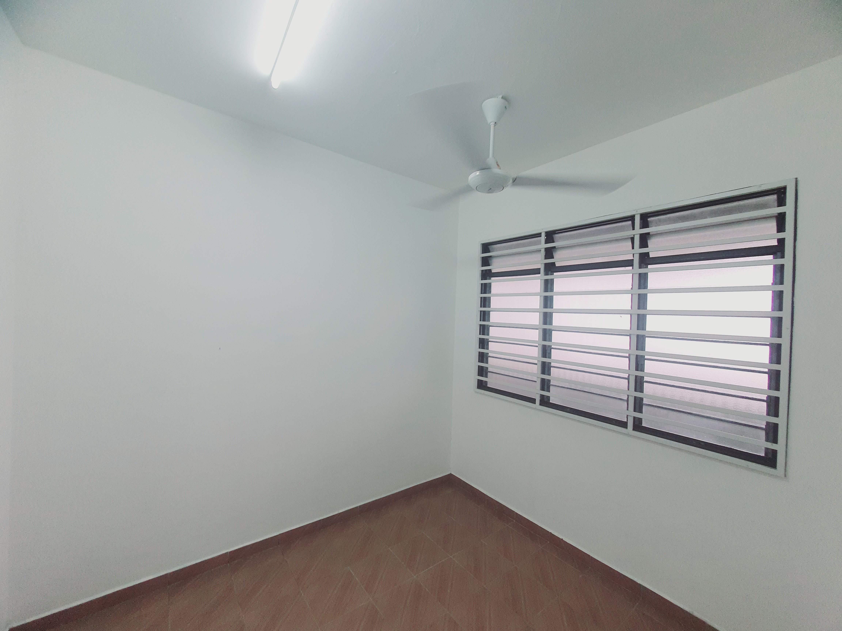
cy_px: 316
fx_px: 316
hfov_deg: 106.2
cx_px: 421
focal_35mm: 13
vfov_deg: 89.9
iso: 50
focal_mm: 1.8
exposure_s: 1/50
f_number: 2.2
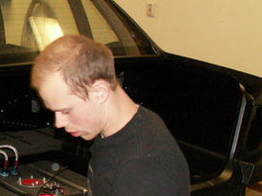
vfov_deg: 17.3
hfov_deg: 21.6
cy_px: 143
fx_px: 643
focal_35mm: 85
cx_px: -42
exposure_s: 1/40
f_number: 2.8
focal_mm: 5.86
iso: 160
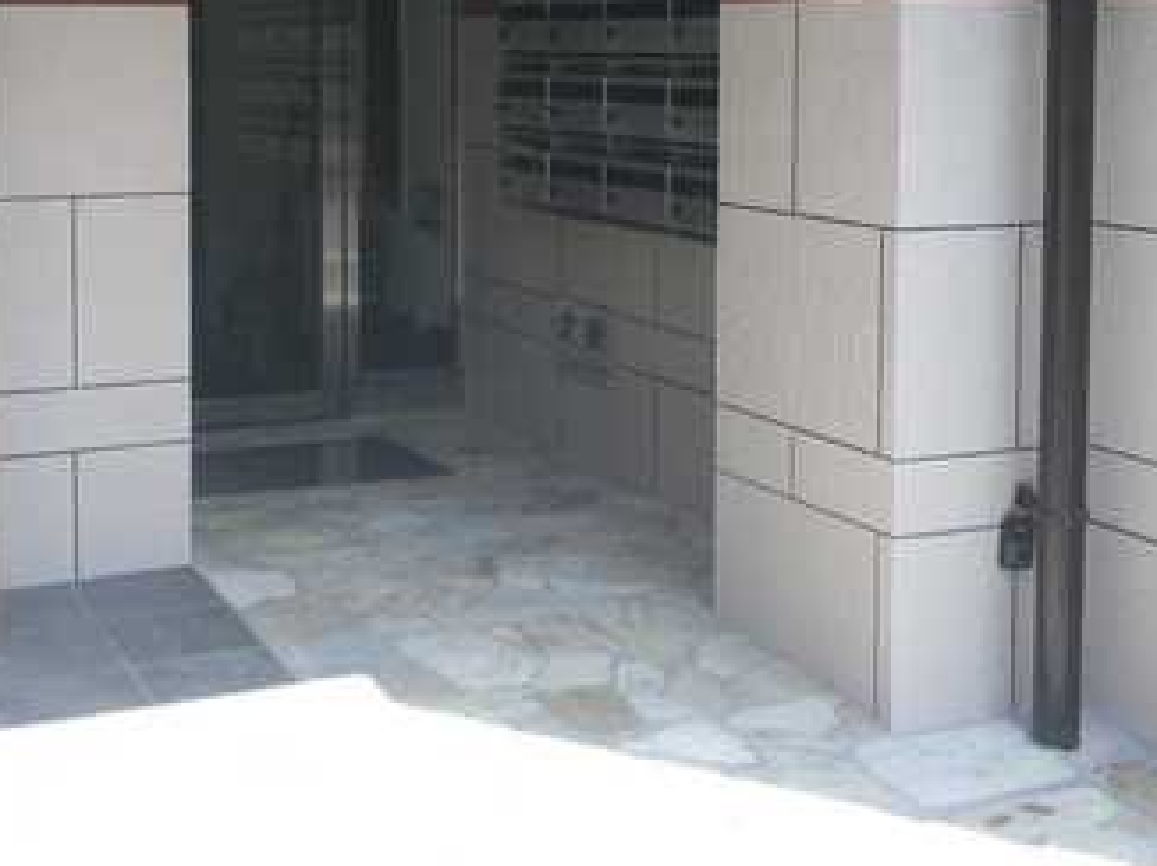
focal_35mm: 55
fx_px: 1837
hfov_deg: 34.8
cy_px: 135
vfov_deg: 25.9
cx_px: 437
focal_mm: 5
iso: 80
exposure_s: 1/125
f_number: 4.2
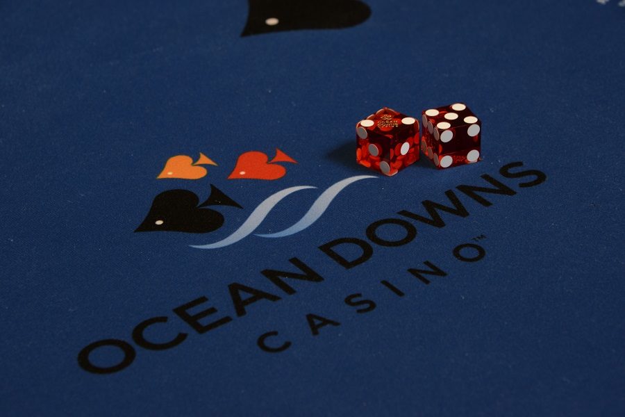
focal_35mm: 116
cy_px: 208
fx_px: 2014
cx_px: 312
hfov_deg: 17.6
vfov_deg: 11.8
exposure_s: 1/10
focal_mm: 116
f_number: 11
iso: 320
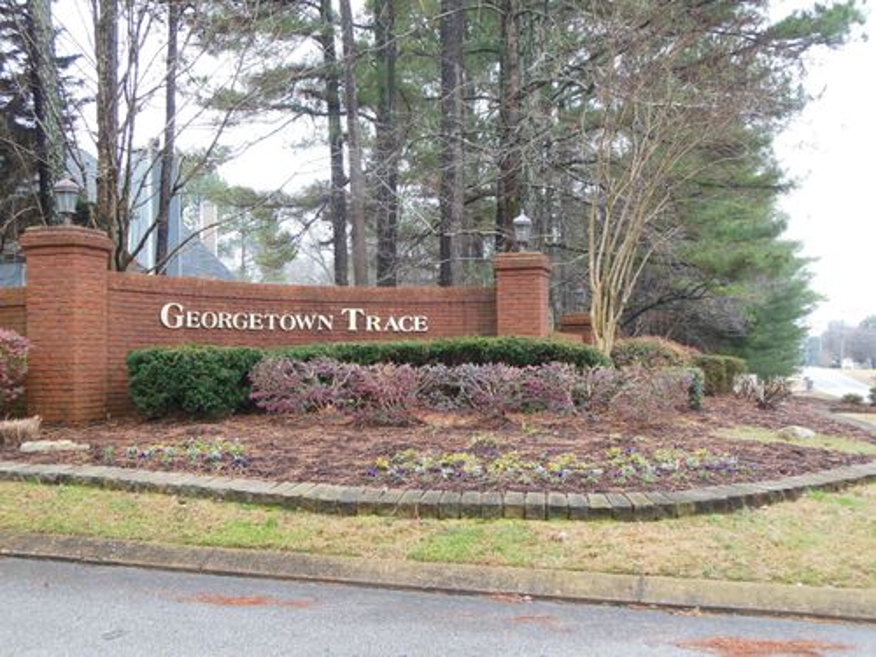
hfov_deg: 49.0
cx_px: 438
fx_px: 962
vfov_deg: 37.7
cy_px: 328
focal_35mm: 38
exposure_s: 1/200
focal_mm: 6.8
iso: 400
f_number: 3.6
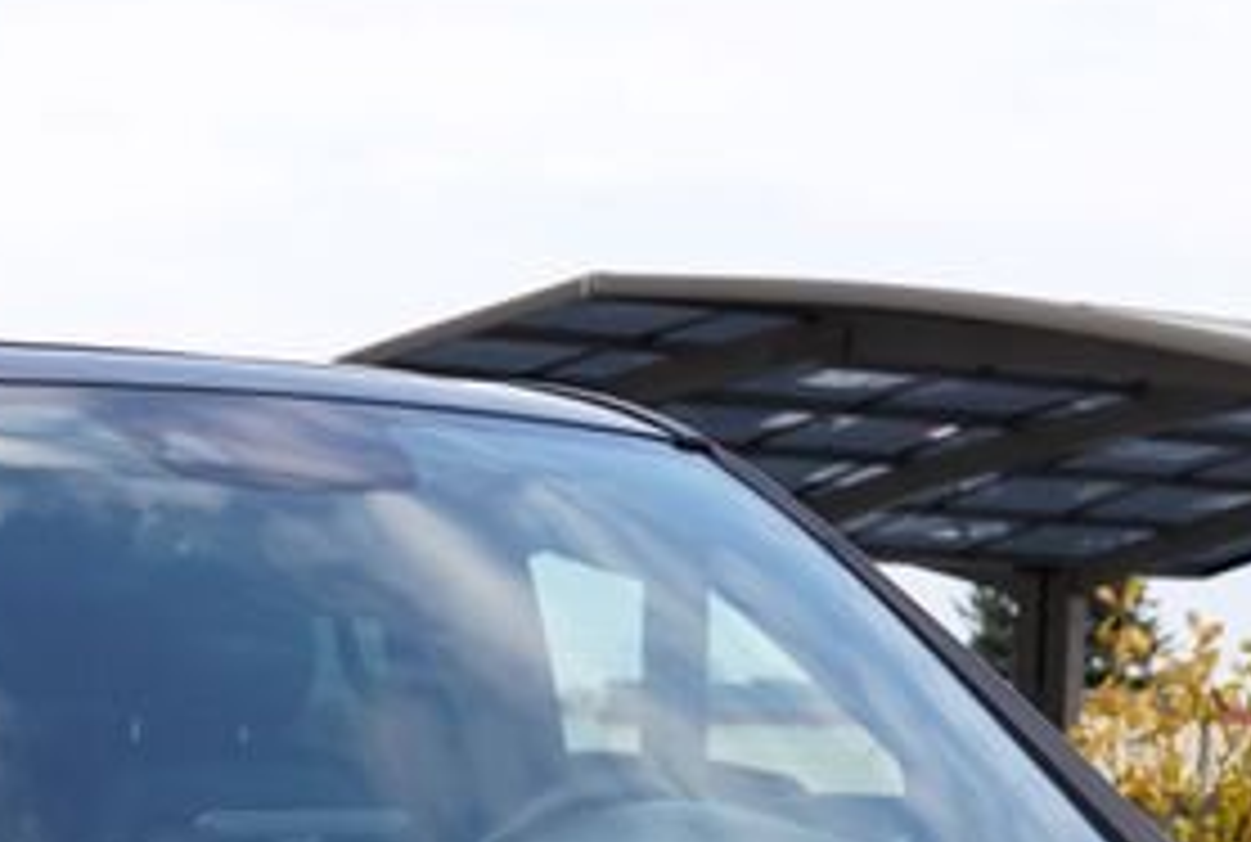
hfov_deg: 17.8
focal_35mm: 114
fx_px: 3972
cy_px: 1479
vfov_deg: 11.3
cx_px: 364
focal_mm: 31
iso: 100
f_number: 5.6
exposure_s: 1/160
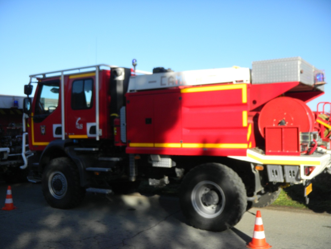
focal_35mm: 38
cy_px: 124
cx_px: 166
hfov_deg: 49.0
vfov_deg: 37.7
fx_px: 363
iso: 80
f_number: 4
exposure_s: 1/377
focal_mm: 6.9
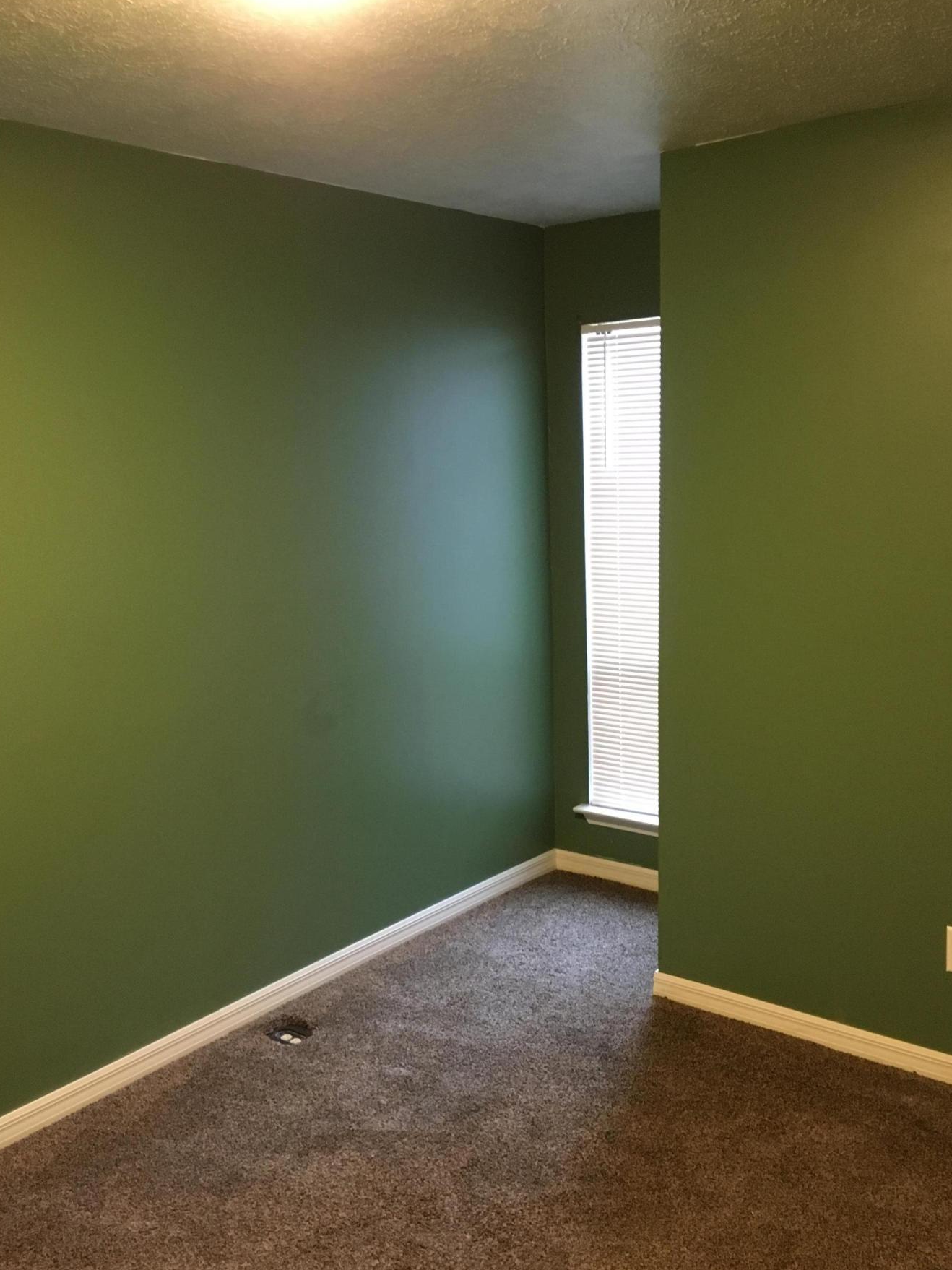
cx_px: 467
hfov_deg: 42.9
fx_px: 1210
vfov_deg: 55.3
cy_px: 679
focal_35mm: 33
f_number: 2.2
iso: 200
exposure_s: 1/15
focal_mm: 4.15
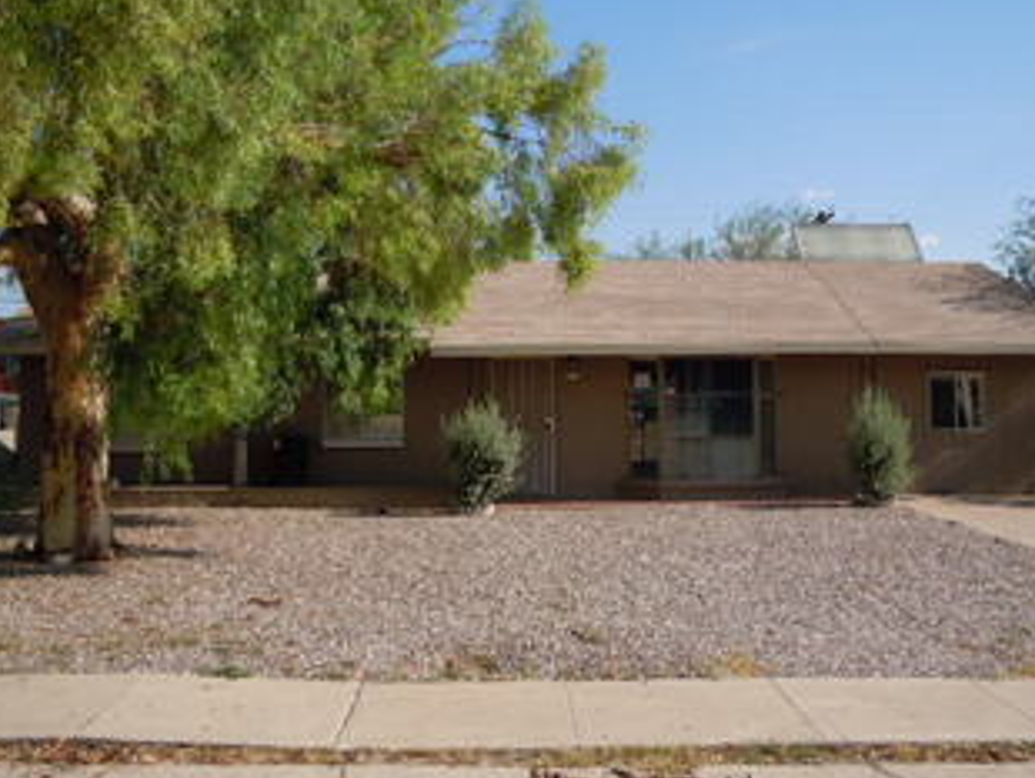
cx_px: 558
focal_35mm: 38
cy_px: 367
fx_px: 1137
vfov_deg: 37.8
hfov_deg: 48.9
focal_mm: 6.2
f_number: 3.6
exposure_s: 1/1000
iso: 100
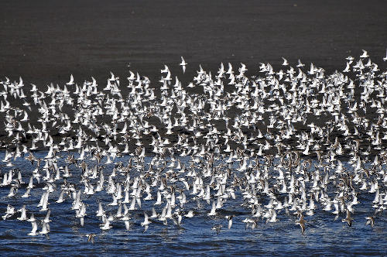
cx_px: 194
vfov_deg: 3.0
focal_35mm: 450
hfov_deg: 4.6
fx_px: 4831
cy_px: 128
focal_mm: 300
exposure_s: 1/1600
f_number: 5.6
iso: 200
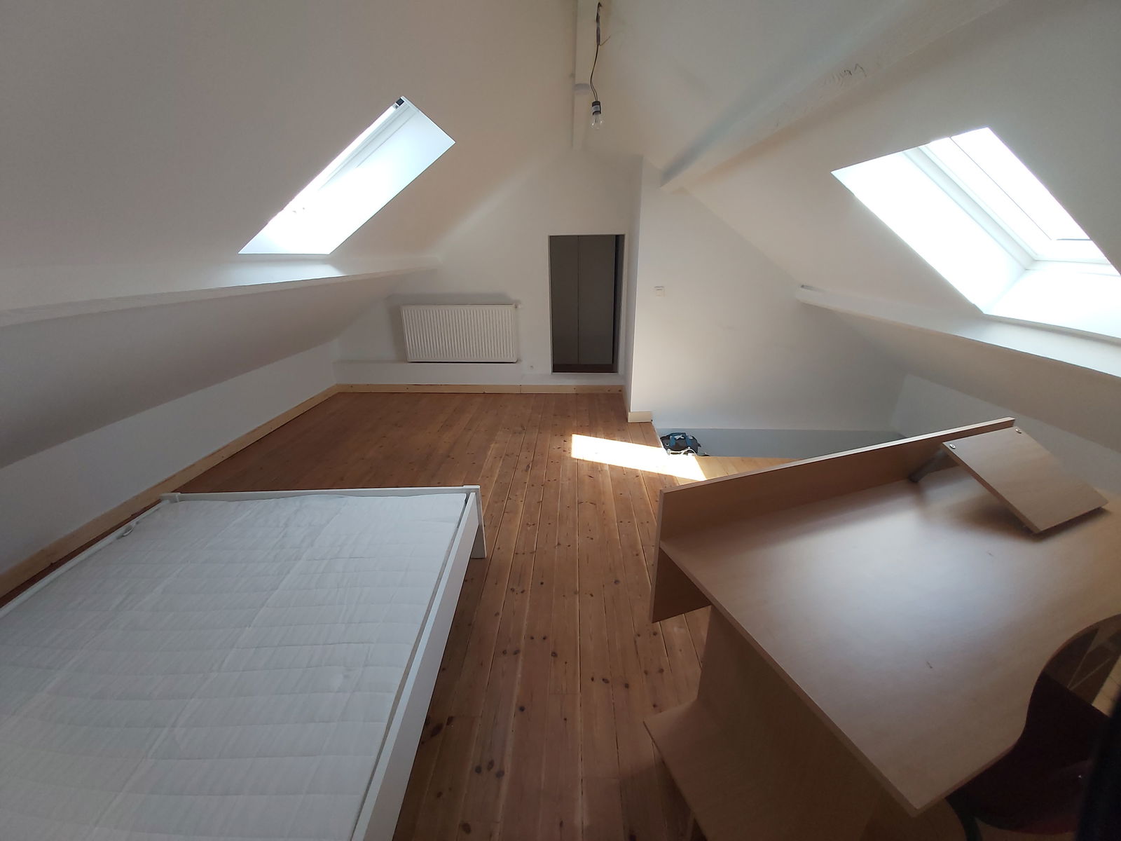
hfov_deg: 110.5
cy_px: 420
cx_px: 560
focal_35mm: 12
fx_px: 389
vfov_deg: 94.5
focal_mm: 1.42
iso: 64
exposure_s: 1/100
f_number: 2.2
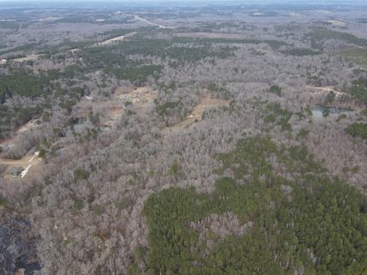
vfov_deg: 56.8
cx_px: 184
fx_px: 254
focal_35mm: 24
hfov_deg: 71.6
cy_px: 138
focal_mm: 4.5
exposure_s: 1/320
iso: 100
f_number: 2.8
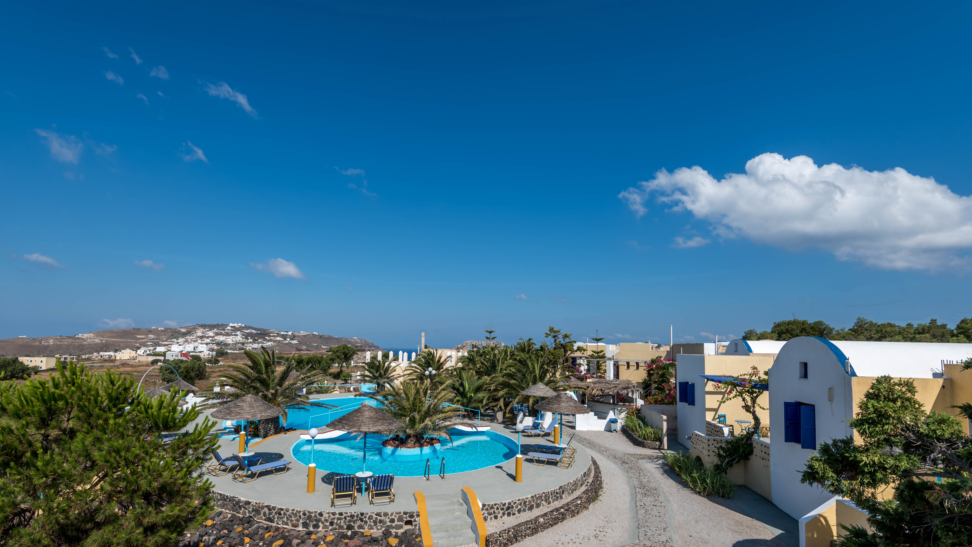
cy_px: 318
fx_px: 438
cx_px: 487
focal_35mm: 17
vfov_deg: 63.6
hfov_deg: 95.9
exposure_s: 1/500
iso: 64
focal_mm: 16
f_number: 8
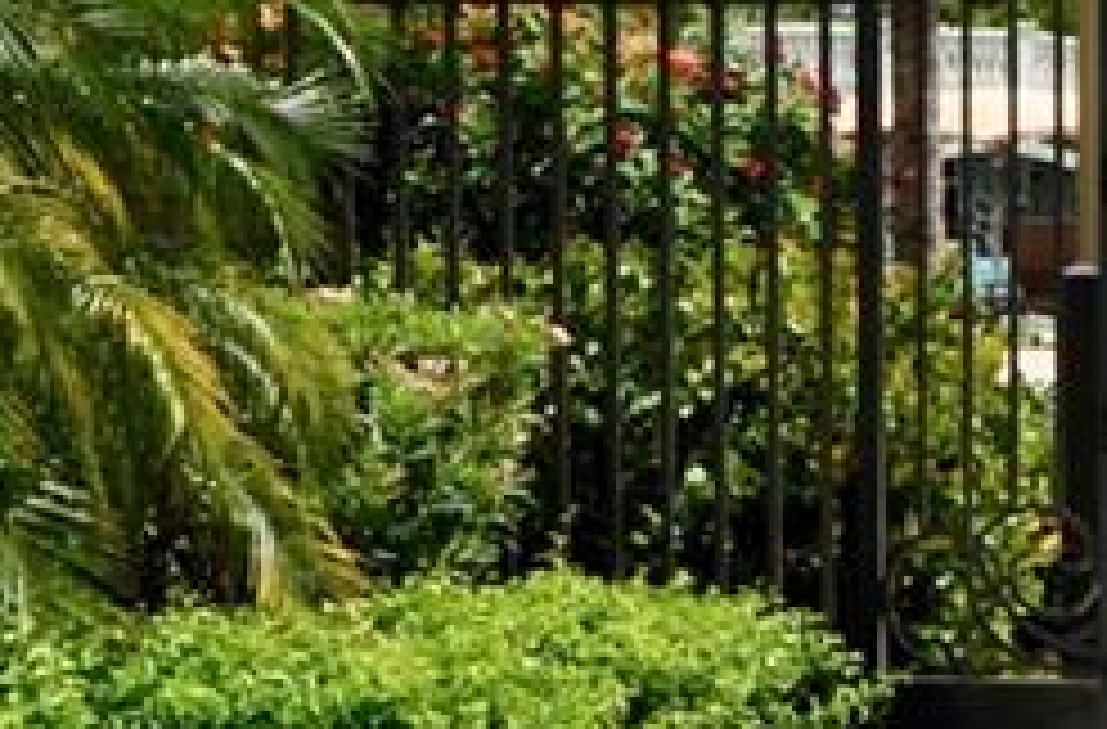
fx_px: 6127
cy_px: 547
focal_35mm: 200
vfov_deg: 6.8
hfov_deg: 10.1
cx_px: 1512
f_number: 9
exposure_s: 1/250
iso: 100
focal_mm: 32
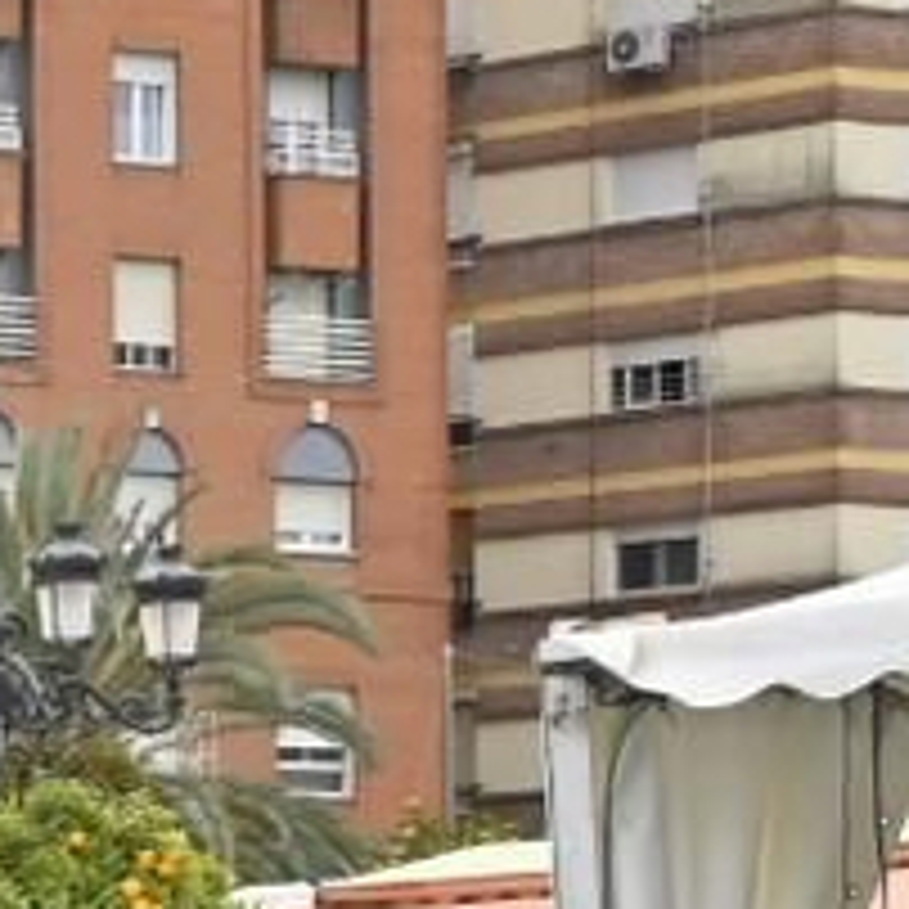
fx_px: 6745
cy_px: 1334
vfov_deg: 7.6
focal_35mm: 227
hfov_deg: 6.6
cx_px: -2282
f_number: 5
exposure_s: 1/800
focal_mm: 22.5
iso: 320
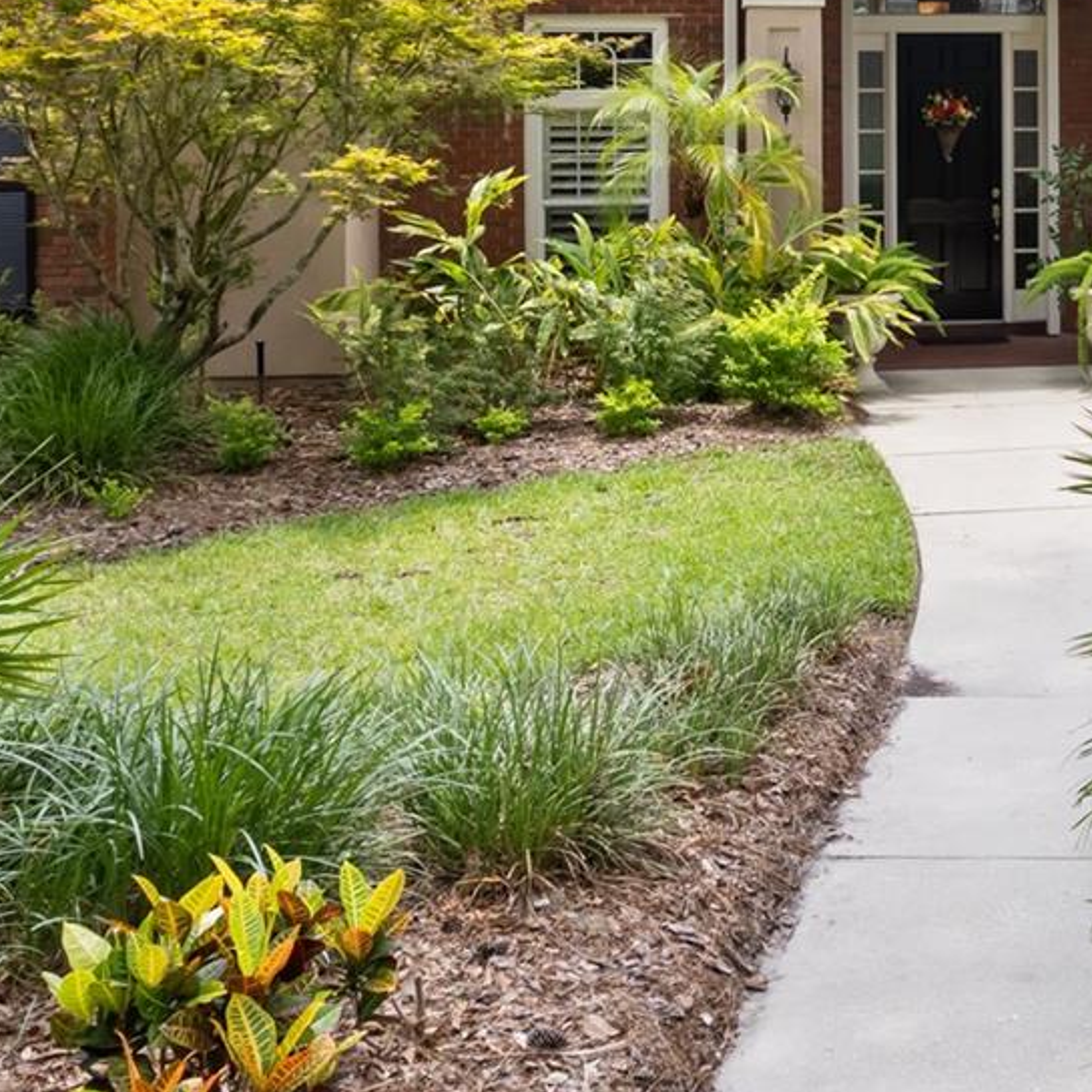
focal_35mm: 55
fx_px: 1963
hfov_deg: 29.0
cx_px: 1110
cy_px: 75
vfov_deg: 29.6
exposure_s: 1/400
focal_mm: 8.38
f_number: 2.8
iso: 100
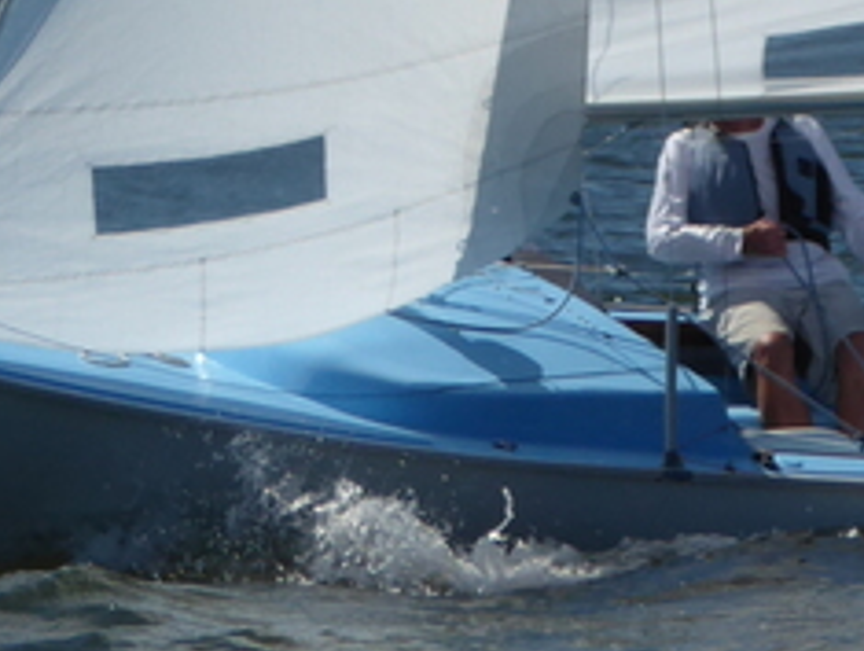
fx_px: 15549
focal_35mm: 622
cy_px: -390
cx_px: 618
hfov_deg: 3.2
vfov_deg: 2.4
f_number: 5.4
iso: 80
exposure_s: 1/800
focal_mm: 25.6
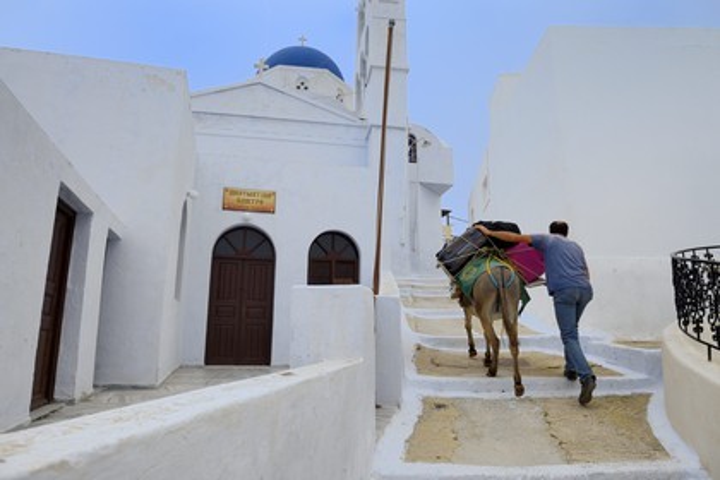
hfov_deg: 73.7
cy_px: 240
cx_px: 360
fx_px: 480
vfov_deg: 53.1
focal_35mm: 24
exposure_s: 1/400
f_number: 6.3
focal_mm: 24
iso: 200
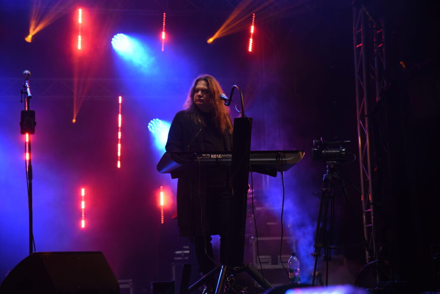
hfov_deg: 21.4
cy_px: 147
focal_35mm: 95
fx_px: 1162
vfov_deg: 14.4
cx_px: 220
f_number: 4
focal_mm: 95
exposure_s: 1/500
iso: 800
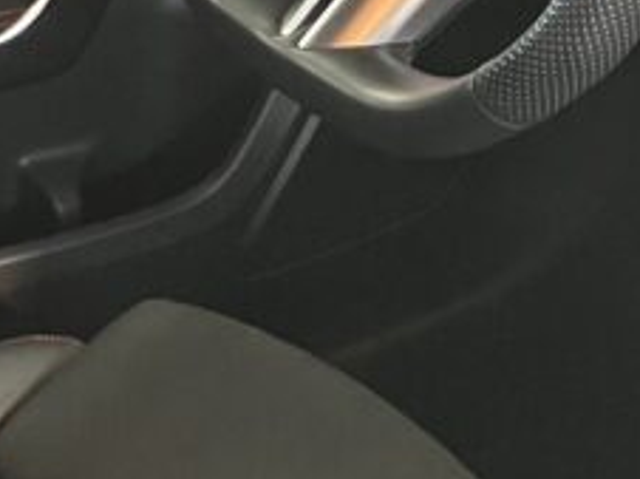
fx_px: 2346
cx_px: 470
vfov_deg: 11.6
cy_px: 145
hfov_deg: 15.5
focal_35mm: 127
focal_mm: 3.99
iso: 250
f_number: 1.8
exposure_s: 1/33
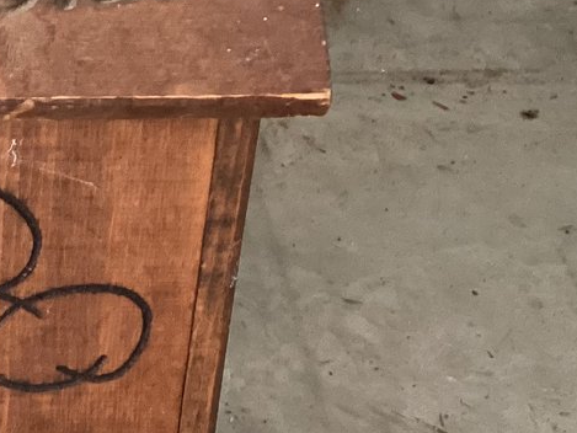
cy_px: 207
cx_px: -88
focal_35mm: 100
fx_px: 1667
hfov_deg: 18.7
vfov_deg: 14.8
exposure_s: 1/60
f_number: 2.4
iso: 250
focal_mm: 3.3
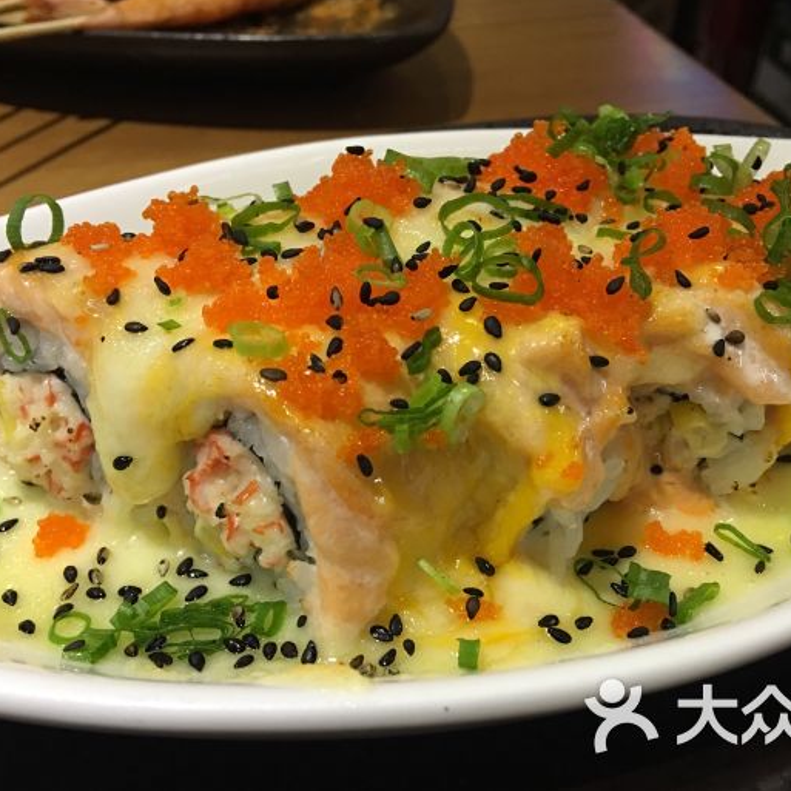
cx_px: 432
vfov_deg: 47.2
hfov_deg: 47.2
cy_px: 391
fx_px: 905
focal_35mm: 35
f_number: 2.2
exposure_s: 1/10
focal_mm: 4.15
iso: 80
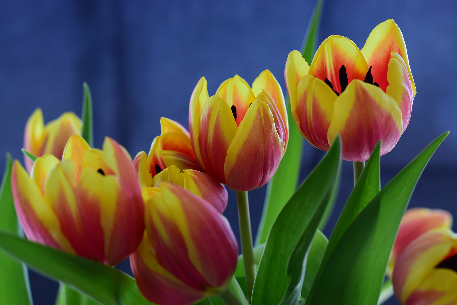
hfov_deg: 27.0
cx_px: 228
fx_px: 952
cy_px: 152
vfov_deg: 18.2
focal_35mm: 75
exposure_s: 1/60
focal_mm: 50
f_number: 5
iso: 100
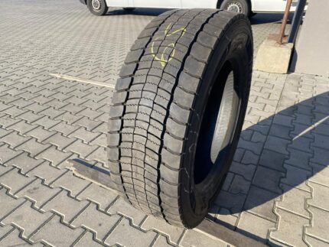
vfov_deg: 53.1
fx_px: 247
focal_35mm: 26
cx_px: 164
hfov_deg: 67.3
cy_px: 124
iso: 32
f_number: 1.8
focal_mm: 4.25
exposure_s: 1/1025
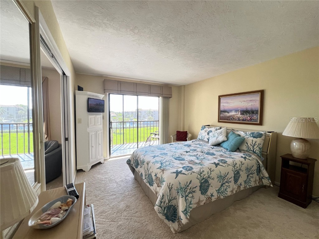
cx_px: 160
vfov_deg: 89.9
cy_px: 120
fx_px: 120
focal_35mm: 13
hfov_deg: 106.2
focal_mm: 1.57
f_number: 1.8
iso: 160
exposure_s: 1/120
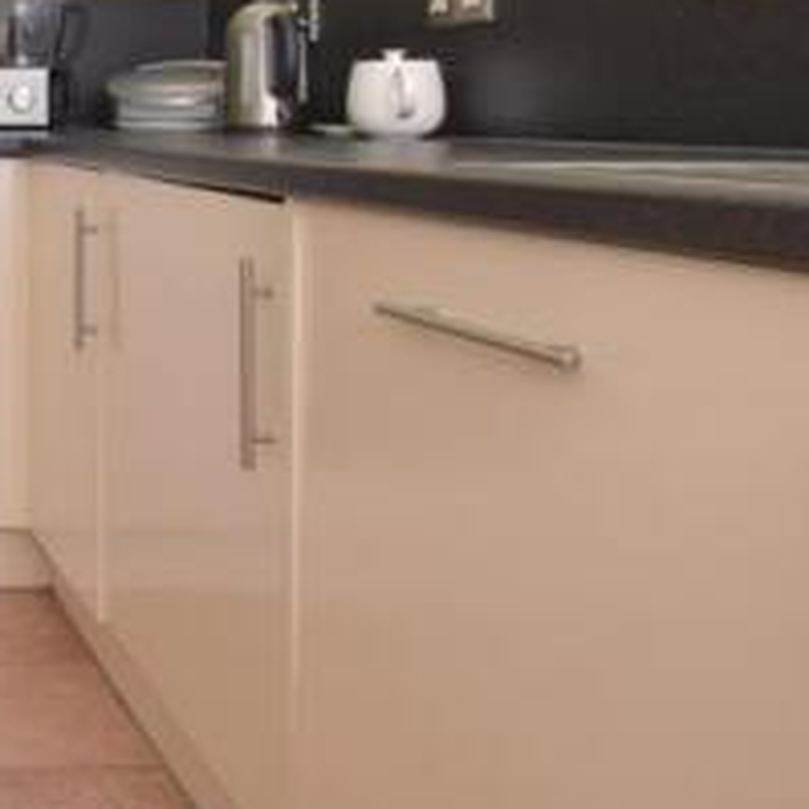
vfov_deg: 38.0
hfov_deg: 29.3
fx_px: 1111
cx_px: -325
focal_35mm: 42
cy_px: 124
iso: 400
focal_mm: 10
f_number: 7.1
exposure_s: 1/20
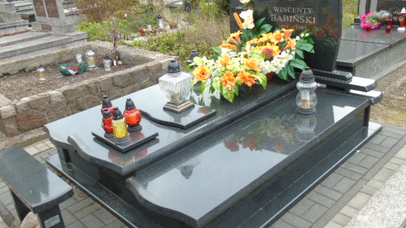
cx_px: 205
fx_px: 344
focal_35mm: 32
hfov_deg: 61.0
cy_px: 123
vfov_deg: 36.6
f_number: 3.6
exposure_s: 1/80
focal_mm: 5.2
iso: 80
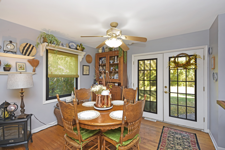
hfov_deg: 100.4
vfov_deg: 77.3
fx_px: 94
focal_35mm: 15
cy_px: 75
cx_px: 112
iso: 280
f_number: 4
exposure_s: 1/60
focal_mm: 10
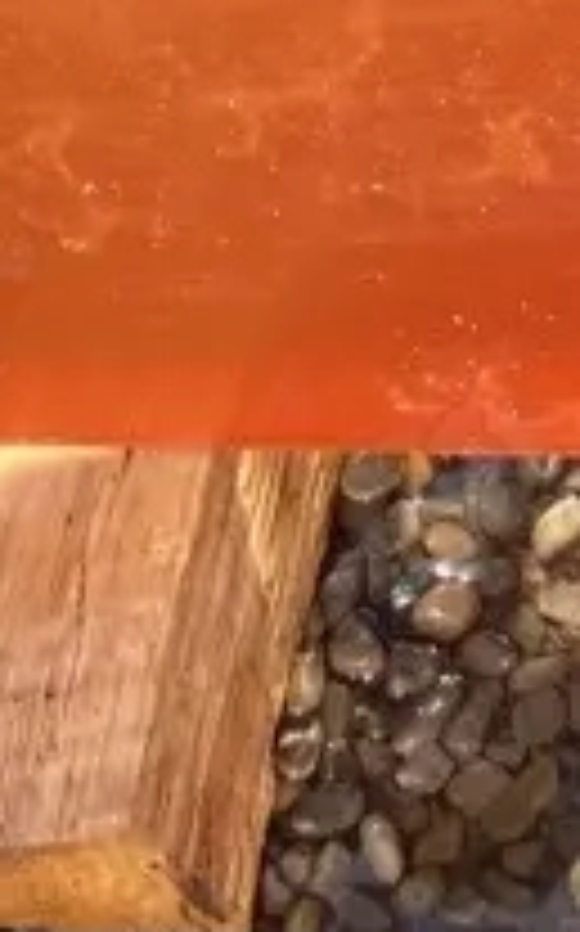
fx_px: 4511
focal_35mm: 178
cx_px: 1524
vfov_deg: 10.1
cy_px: -1409
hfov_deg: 6.8
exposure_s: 1/613
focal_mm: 4.25
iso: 32
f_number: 1.8
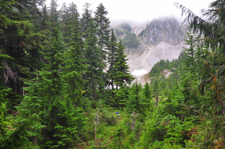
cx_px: 112
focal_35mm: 30
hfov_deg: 62.0
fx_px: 187
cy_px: 74
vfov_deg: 43.5
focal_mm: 20
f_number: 6.3
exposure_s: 1/80
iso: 200
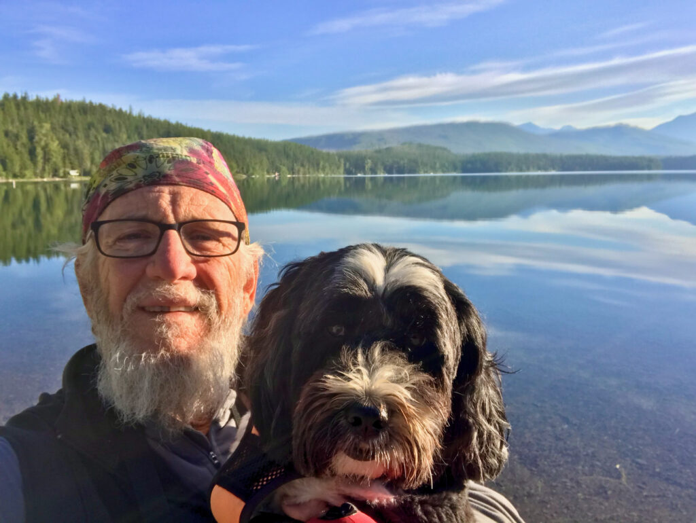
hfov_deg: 56.8
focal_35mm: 32
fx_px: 644
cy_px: 262
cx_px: 348
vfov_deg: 44.2
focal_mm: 2.87
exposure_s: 1/621
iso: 25
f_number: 2.2
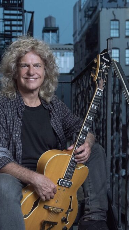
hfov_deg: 18.7
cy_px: 156
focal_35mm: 64
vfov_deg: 32.5
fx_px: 390
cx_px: 30
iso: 640
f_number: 6.4
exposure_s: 1/60
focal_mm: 48.8
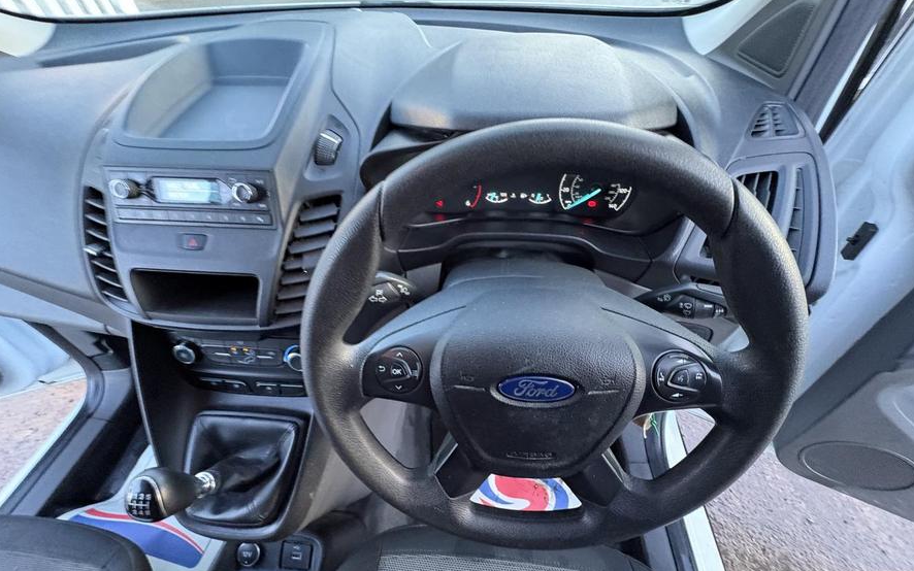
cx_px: 458
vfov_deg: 74.7
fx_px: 374
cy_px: 310
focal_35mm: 15
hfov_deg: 101.5
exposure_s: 1/60
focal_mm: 2.22
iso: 800
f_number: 2.2
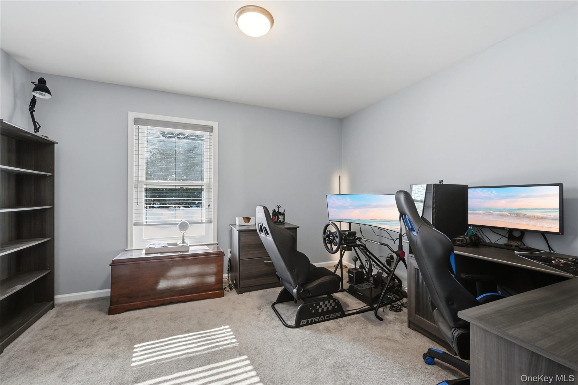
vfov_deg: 81.2
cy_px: 192
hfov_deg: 104.3
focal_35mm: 14
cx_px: 289
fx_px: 225
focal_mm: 14
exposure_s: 1/80
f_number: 16
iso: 640
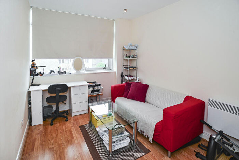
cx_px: 120
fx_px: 113
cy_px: 80
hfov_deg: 93.2
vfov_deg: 70.5
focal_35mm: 17
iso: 200
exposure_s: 1/80
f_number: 7.1
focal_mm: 17
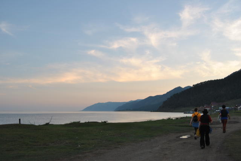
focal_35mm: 33
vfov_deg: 40.0
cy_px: 80
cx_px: 120
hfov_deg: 57.2
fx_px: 221
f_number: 5.6
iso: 200
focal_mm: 22
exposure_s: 1/125
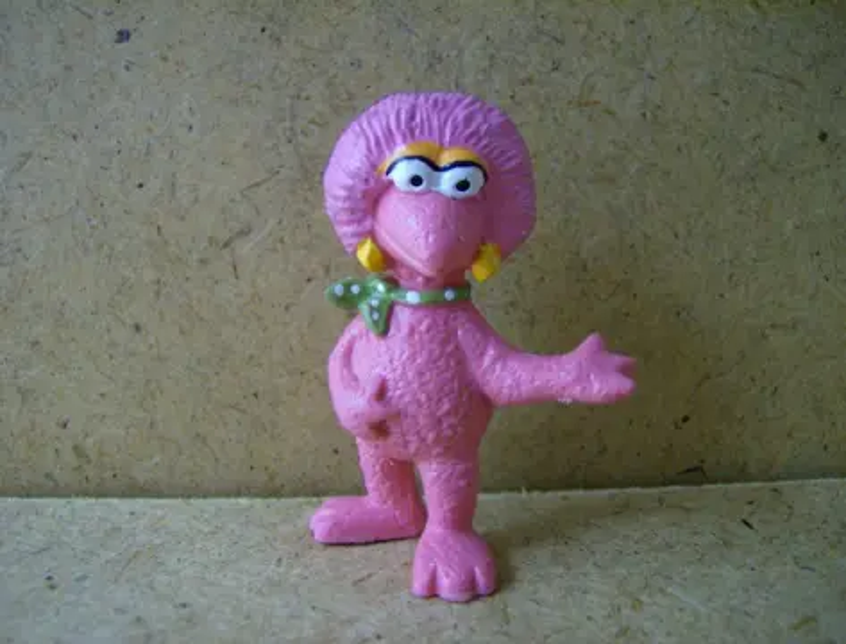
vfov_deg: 40.0
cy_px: 322
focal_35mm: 36
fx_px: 885
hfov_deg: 51.1
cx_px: 423
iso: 100
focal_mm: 6
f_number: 2.8
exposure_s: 1/64
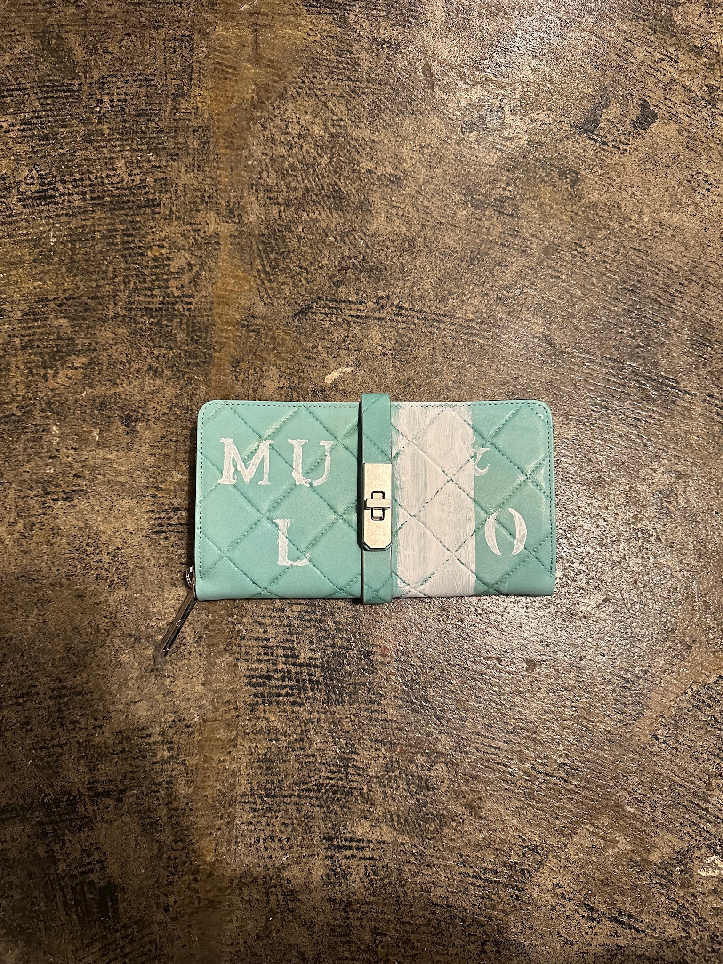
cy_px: 482
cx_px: 362
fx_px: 668
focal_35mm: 24
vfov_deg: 71.6
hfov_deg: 56.8
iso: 800
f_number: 1.78
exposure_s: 1/60
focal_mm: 6.86
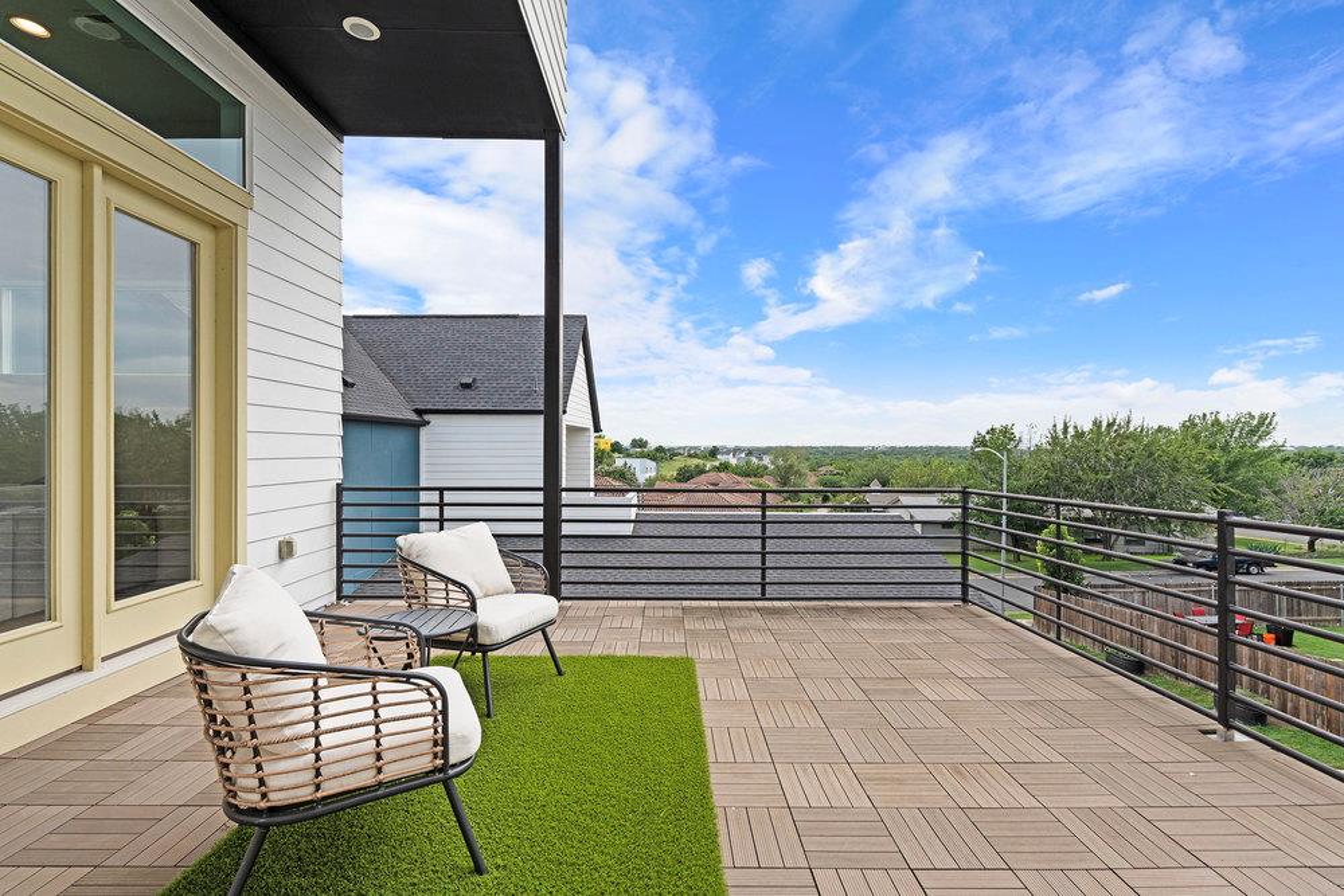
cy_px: 448
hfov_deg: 96.7
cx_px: 672
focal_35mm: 16
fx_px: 597
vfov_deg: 73.8
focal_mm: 16
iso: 320
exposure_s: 1/125
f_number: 8
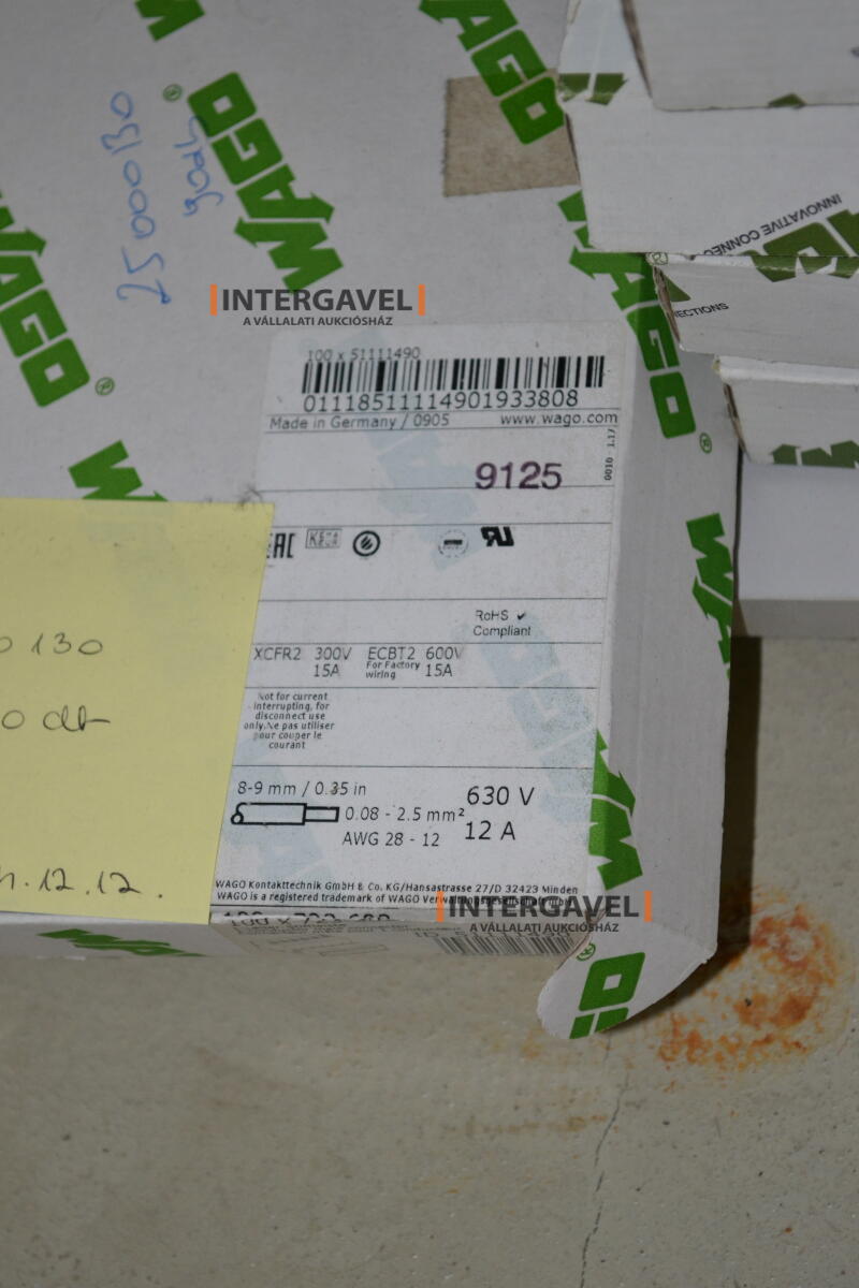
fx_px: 2953
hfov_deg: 16.6
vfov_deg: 24.6
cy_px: 644
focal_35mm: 82
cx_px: 430
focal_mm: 55
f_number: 5.6
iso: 900
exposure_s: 1/60
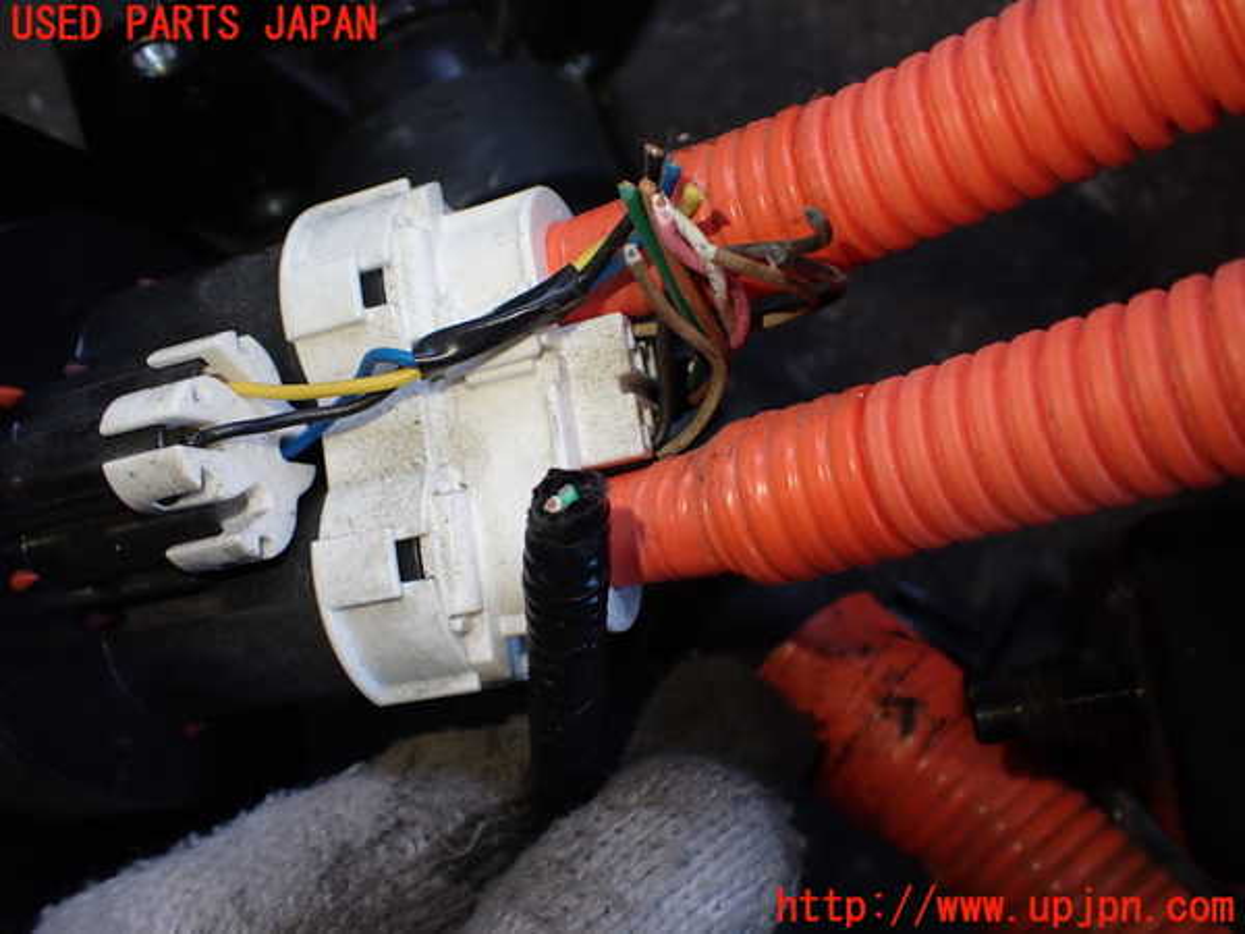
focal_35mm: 30
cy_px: 467
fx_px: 1079
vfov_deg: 46.8
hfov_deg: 60.0
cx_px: 622
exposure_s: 1/125
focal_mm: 5.4
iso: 160
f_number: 2.3
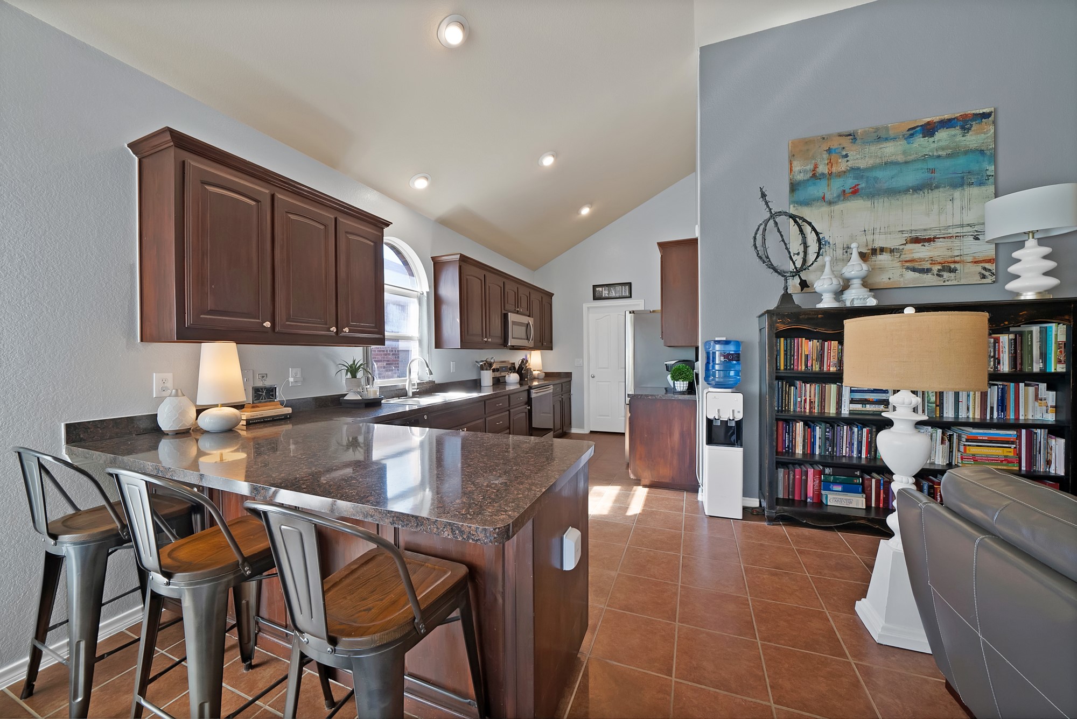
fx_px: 359
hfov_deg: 112.6
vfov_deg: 90.1
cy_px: 360
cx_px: 538
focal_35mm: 12
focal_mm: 12
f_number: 9
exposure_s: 1/6
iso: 640
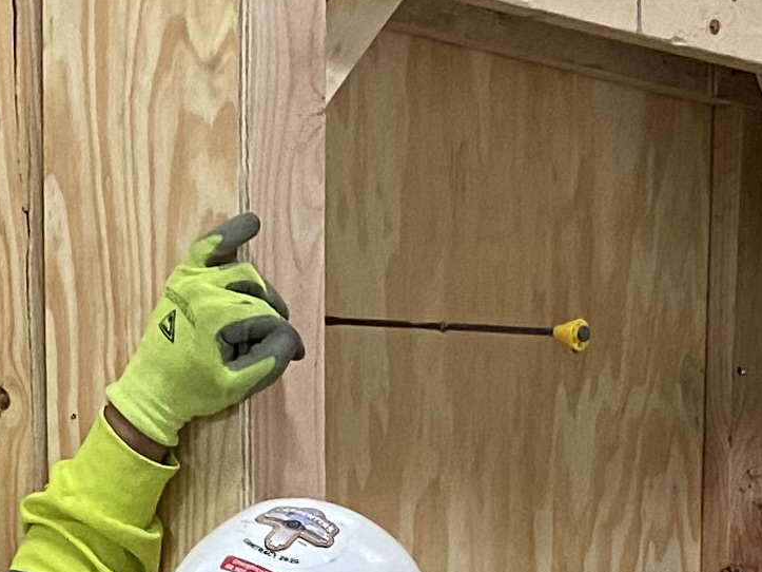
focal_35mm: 145
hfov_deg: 13.3
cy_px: 1196
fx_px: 3191
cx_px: 865
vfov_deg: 9.5
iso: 250
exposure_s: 1/60
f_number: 1.8
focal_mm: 4.25
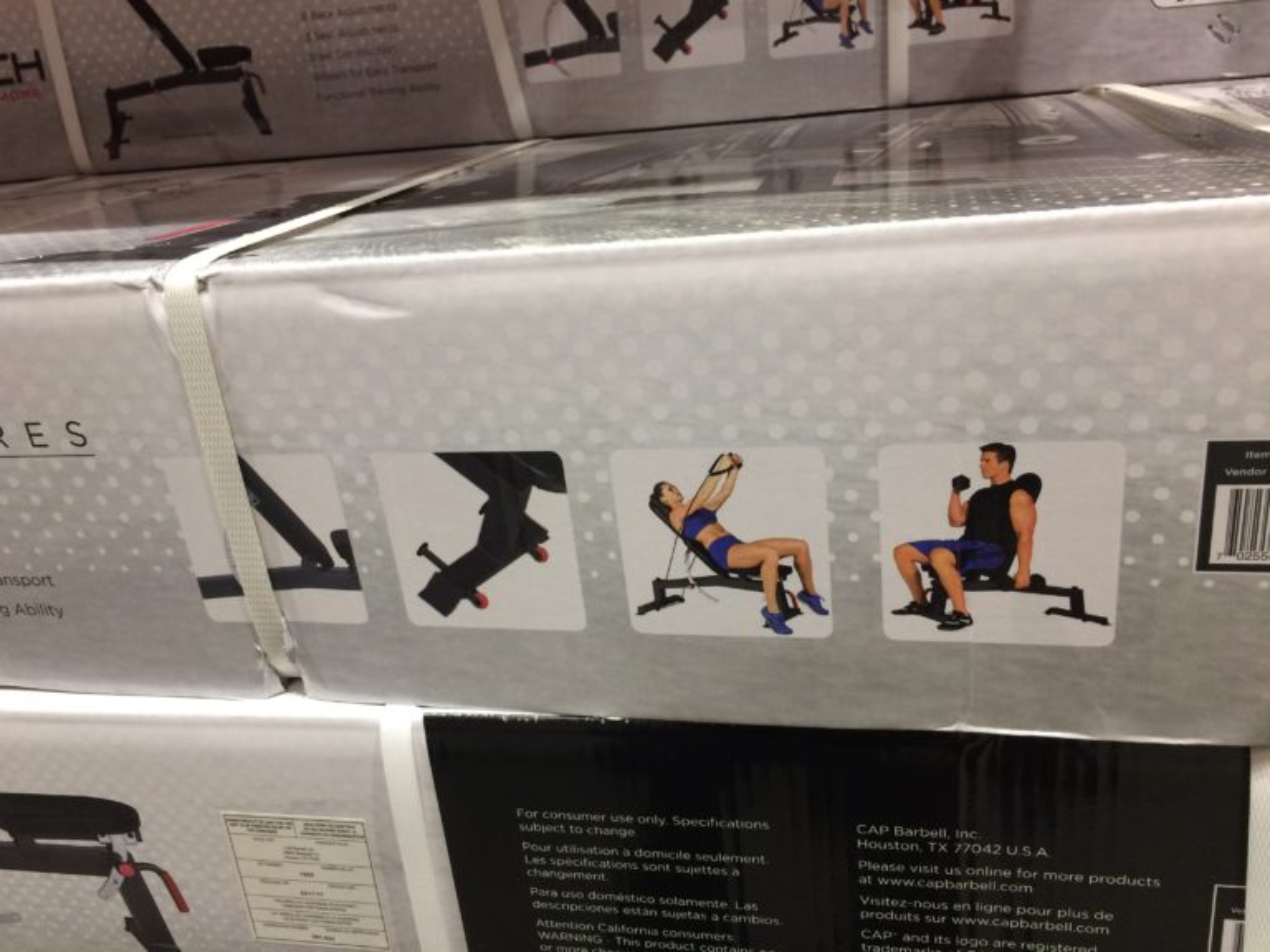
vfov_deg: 48.2
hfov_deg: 61.7
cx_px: 635
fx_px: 1064
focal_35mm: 29
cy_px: 476
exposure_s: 1/30
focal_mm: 4.15
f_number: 2.2
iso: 100
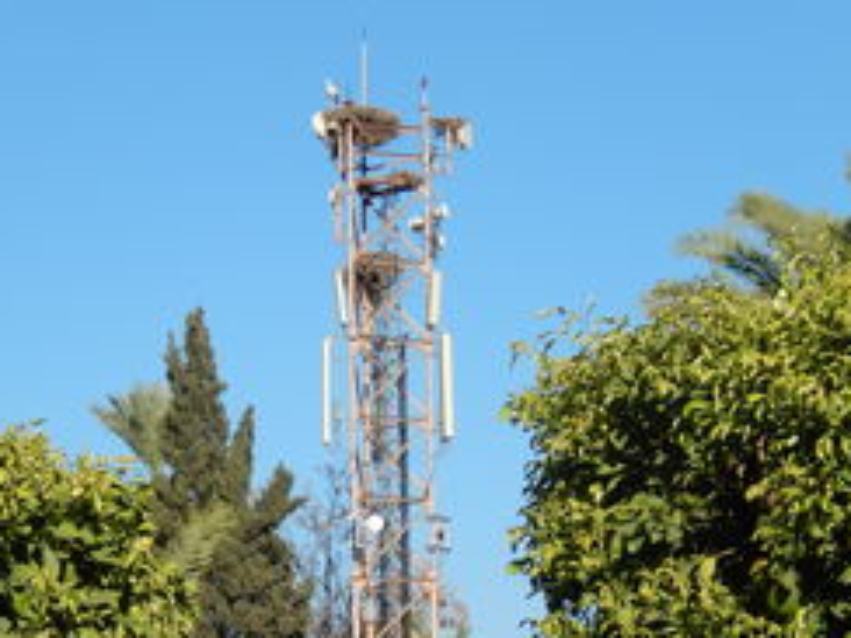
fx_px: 3835
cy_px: 467
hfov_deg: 12.7
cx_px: 405
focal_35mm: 156
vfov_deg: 9.5
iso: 125
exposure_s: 1/800
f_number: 5.2
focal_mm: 17
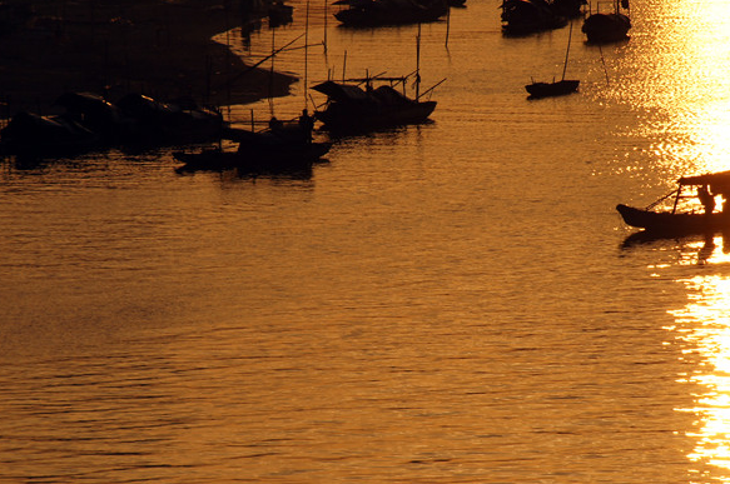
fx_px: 9376
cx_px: 414
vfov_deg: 3.0
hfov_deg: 4.5
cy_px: 289
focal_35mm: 463
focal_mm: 200
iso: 100
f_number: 9
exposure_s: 1/800
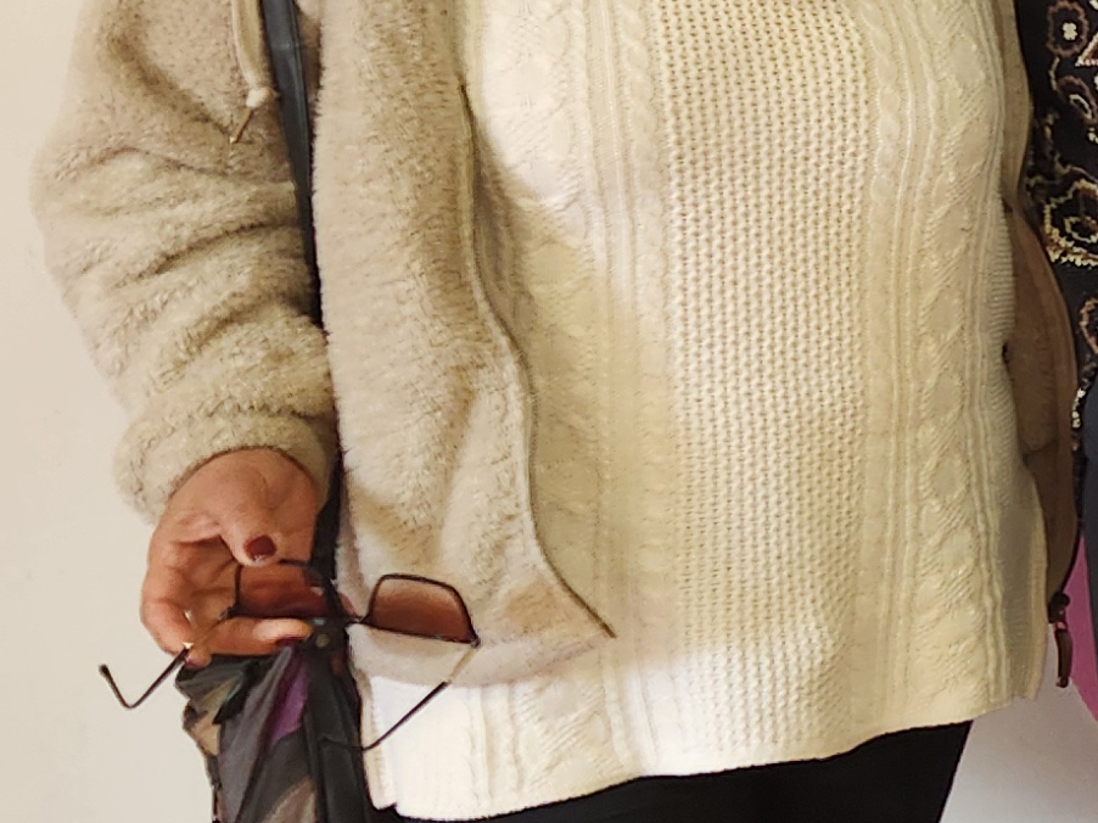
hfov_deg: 16.6
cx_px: 1870
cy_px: 23
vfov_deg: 14.3
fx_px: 3235
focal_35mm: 102
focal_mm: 5.4
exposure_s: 1/120
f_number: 1.8
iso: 160
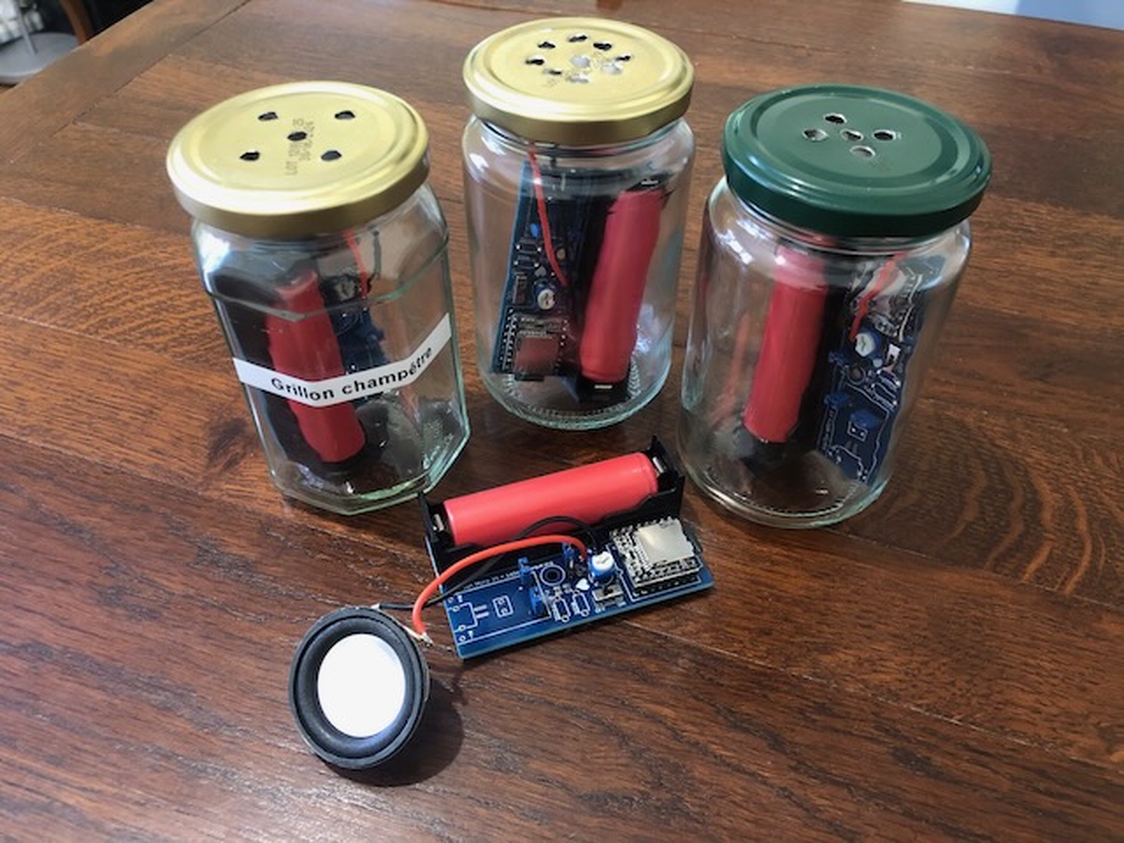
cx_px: 562
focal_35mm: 28
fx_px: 909
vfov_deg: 49.7
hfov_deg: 63.4
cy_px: 422
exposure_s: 1/6
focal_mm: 4
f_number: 1.8
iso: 80
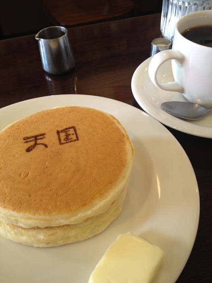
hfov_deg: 40.7
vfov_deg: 52.6
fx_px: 286
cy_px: 142
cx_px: 106
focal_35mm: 35
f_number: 2.4
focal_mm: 4.28
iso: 80
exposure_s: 1/20
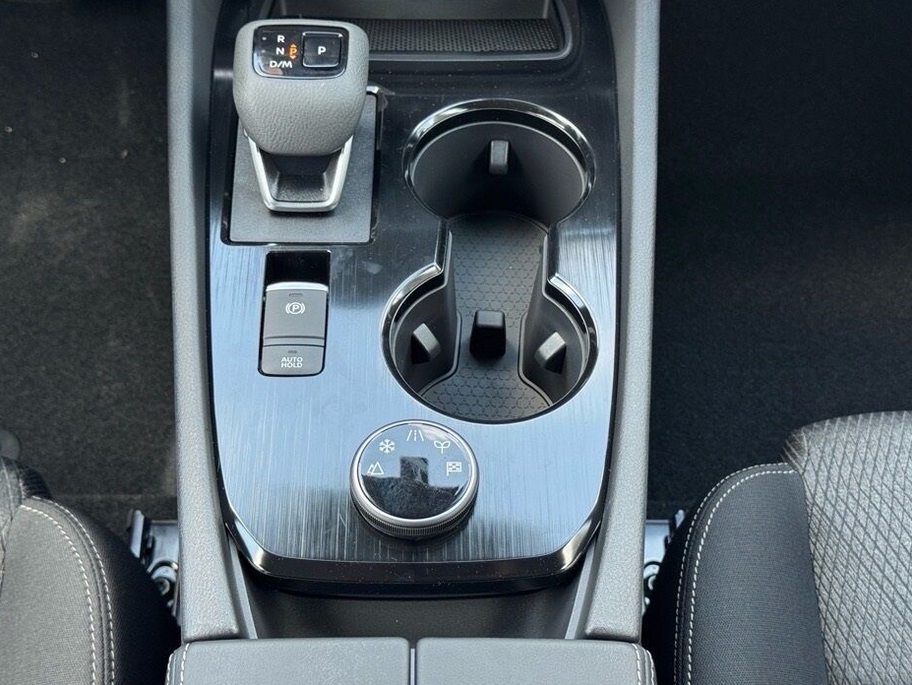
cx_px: 453
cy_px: 340
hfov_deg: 36.2
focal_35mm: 53
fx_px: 1397
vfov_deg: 27.5
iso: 100
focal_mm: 6.76
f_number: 1.78
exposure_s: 1/115
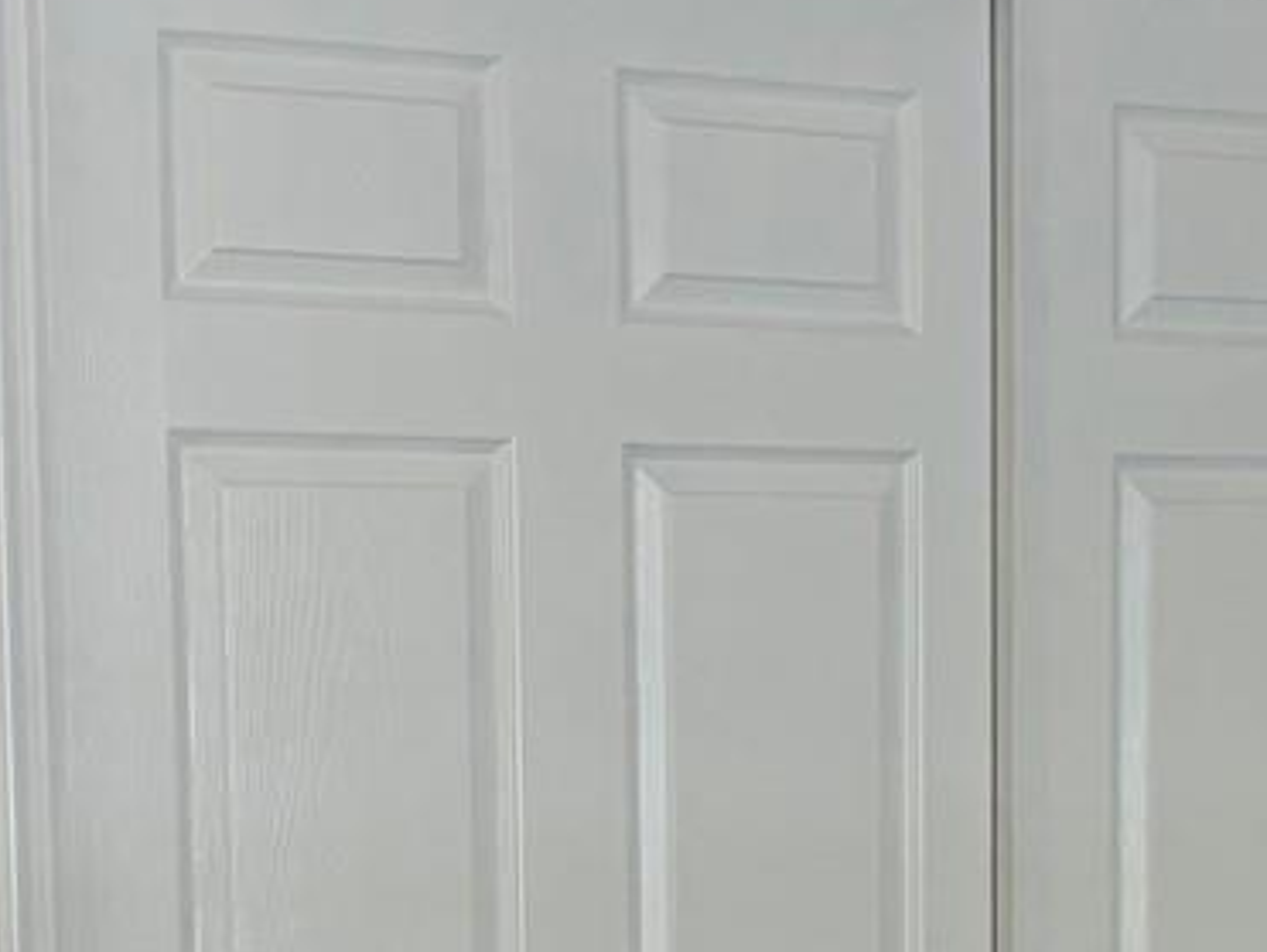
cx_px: 1168
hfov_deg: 17.3
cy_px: 1010
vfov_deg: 13.0
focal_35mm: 112
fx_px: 4103
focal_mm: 5.96
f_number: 1.6
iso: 125
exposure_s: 1/121
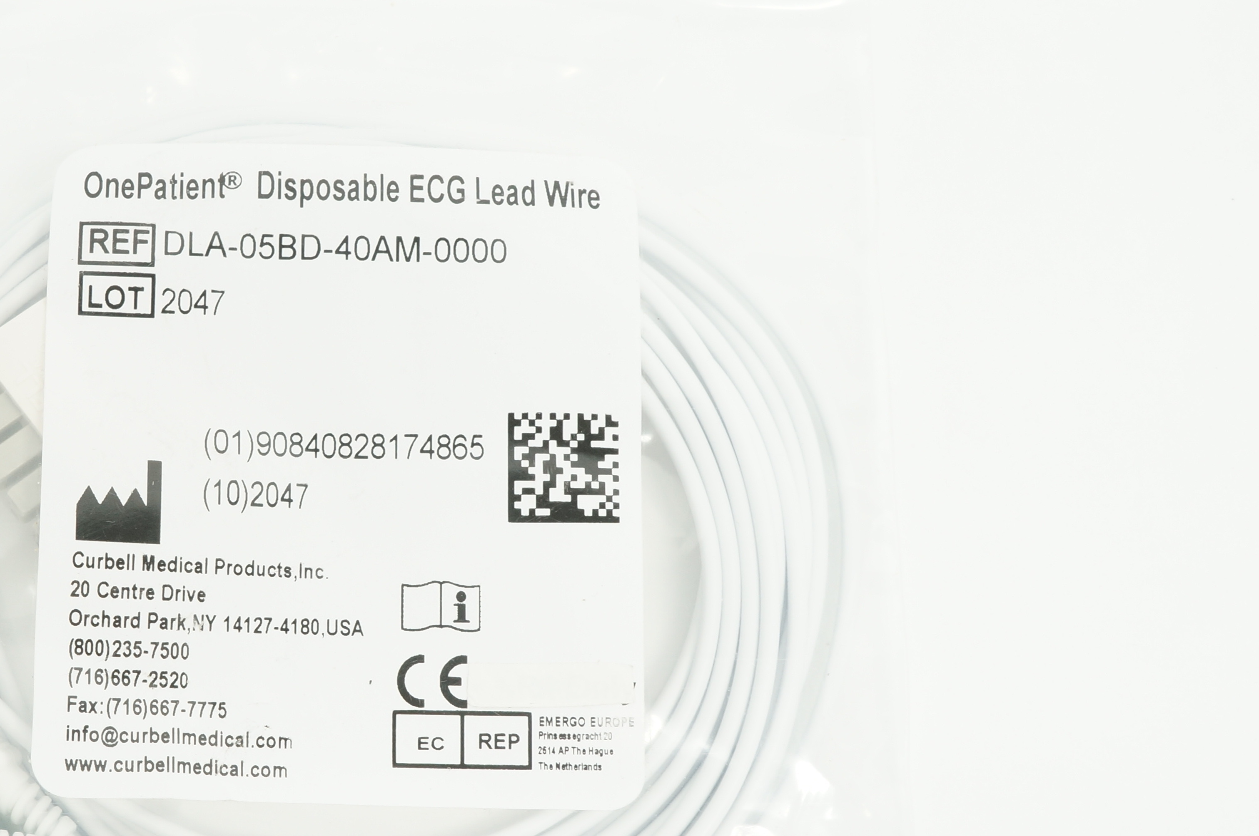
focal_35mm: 66
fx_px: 2299
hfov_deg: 30.1
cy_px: 464
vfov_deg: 20.6
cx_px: 309
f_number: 9
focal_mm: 27
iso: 400
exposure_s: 1/15
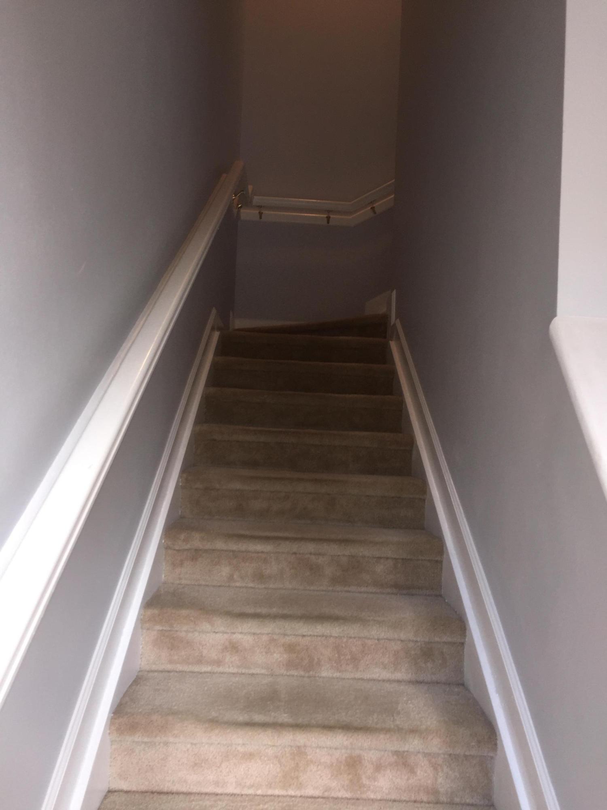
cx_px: 304
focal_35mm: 29
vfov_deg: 61.7
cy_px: 405
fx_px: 678
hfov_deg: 48.2
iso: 32
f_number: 2.2
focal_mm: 4.15
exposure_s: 1/30
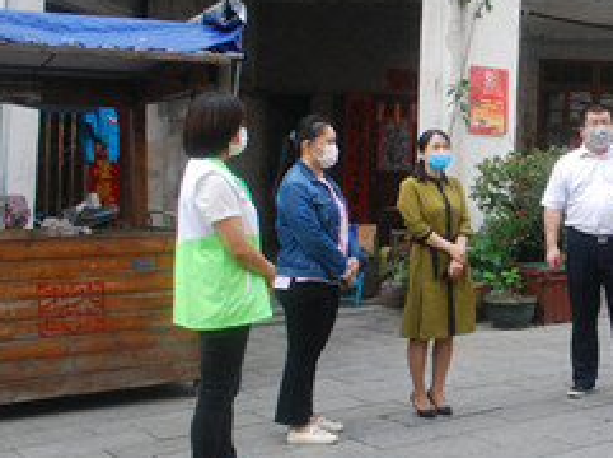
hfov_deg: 33.0
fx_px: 955
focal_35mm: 54
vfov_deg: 26.9
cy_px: 188
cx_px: 593
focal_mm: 18
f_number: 8
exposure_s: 1/250
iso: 800
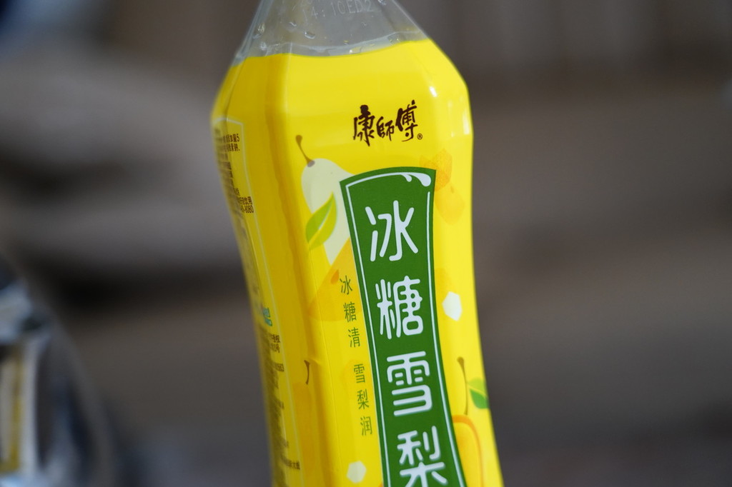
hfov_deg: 29.7
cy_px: 244
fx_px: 1382
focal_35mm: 68
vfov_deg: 20.0
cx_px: 366
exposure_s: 1/100
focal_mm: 68
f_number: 4
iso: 2000
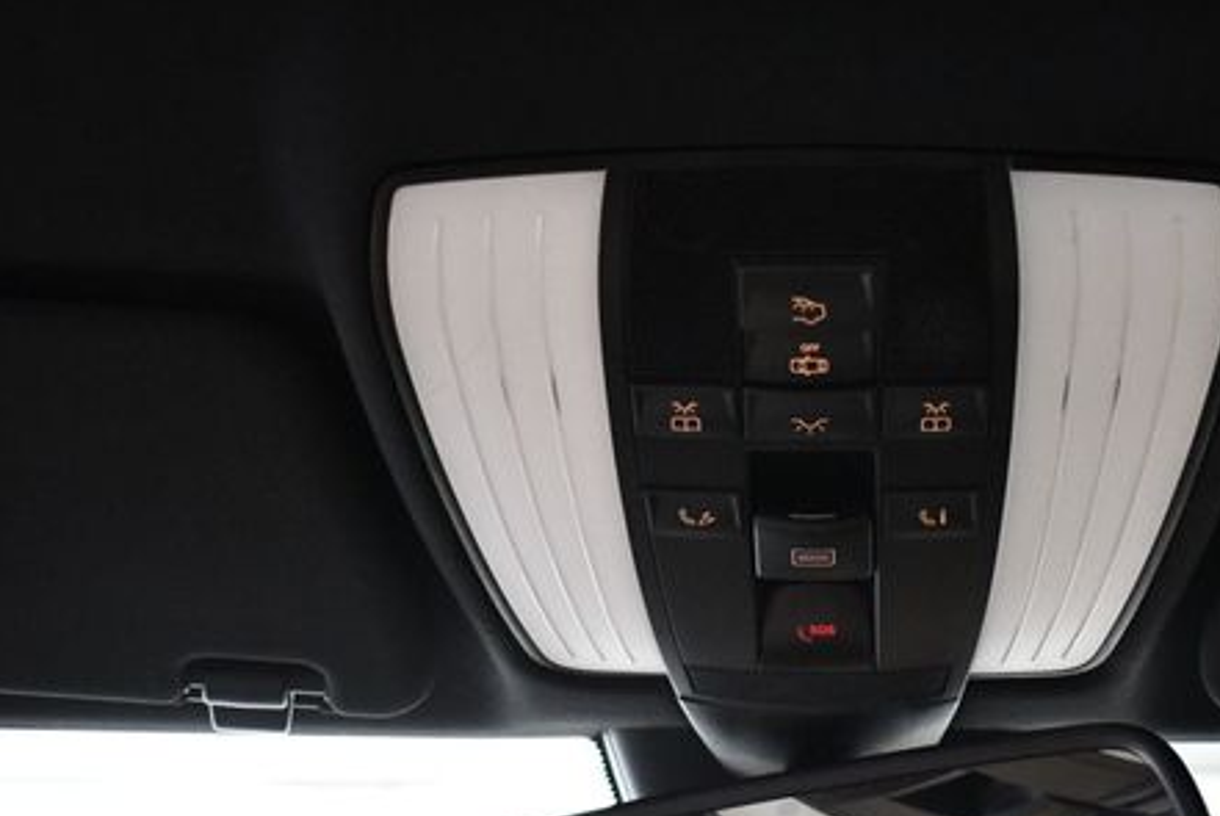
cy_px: 514
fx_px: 2951
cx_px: 788
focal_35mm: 87
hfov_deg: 23.3
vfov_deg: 15.7
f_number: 4.2
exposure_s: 1/60
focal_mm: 30
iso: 3600
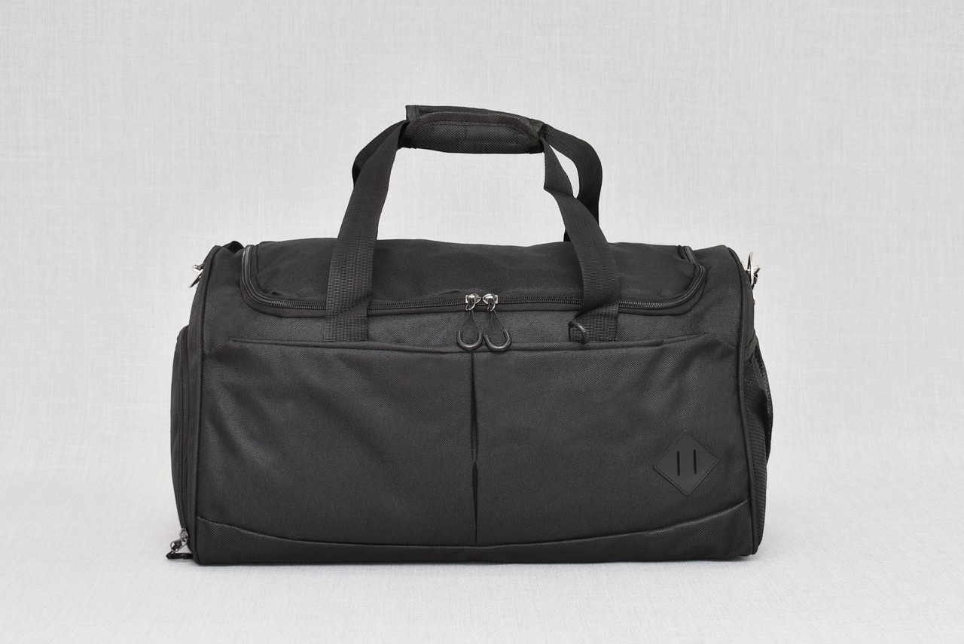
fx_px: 1407
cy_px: 322
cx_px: 482
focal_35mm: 52
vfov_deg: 25.8
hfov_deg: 37.8
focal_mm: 35
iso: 100
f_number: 5.6
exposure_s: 1/60
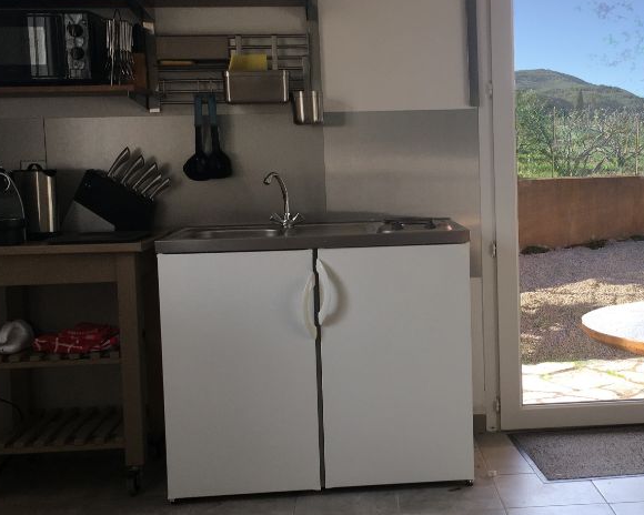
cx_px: 447
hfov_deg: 36.8
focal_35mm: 50
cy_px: 240
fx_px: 953
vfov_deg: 30.2
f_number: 2.2
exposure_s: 1/50
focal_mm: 4.15
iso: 32
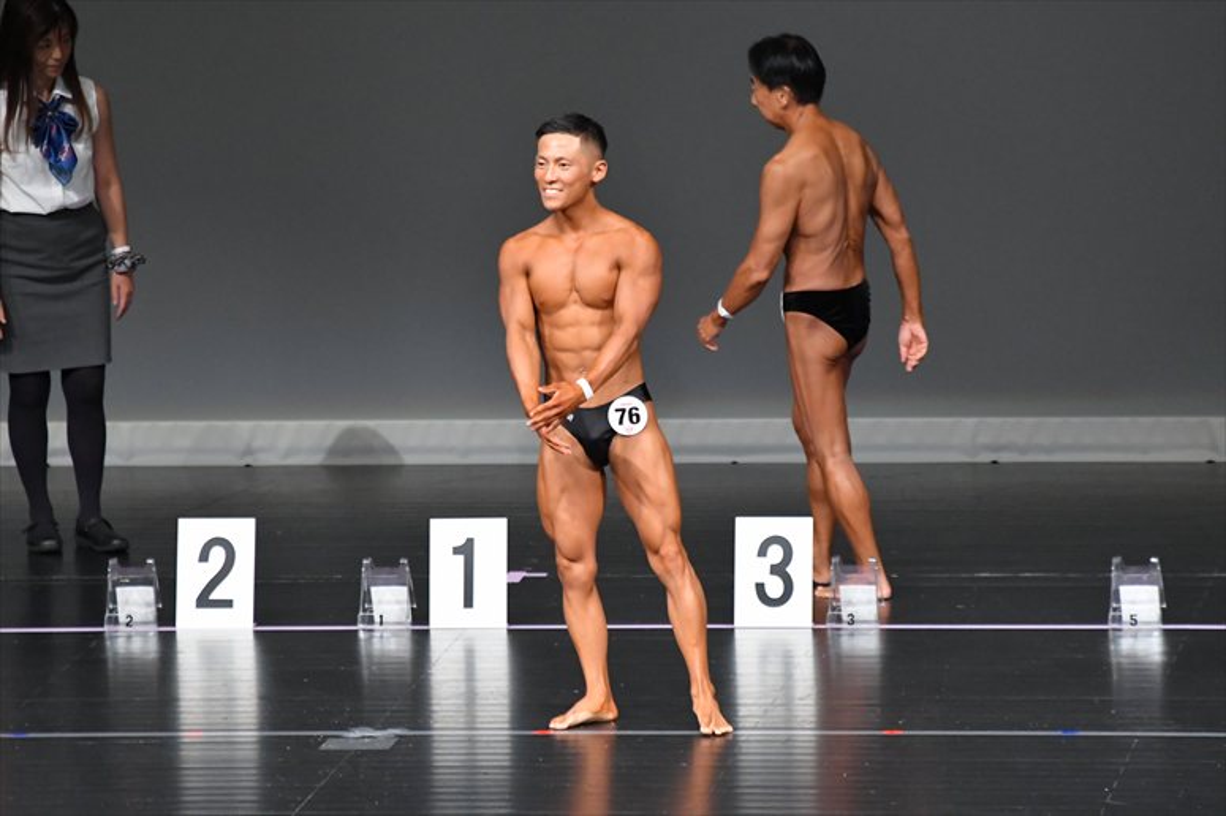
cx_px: 613
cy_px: 408
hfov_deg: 6.0
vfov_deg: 4.0
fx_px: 11744
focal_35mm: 345
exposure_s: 1/400
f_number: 5.6
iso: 5000
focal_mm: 230
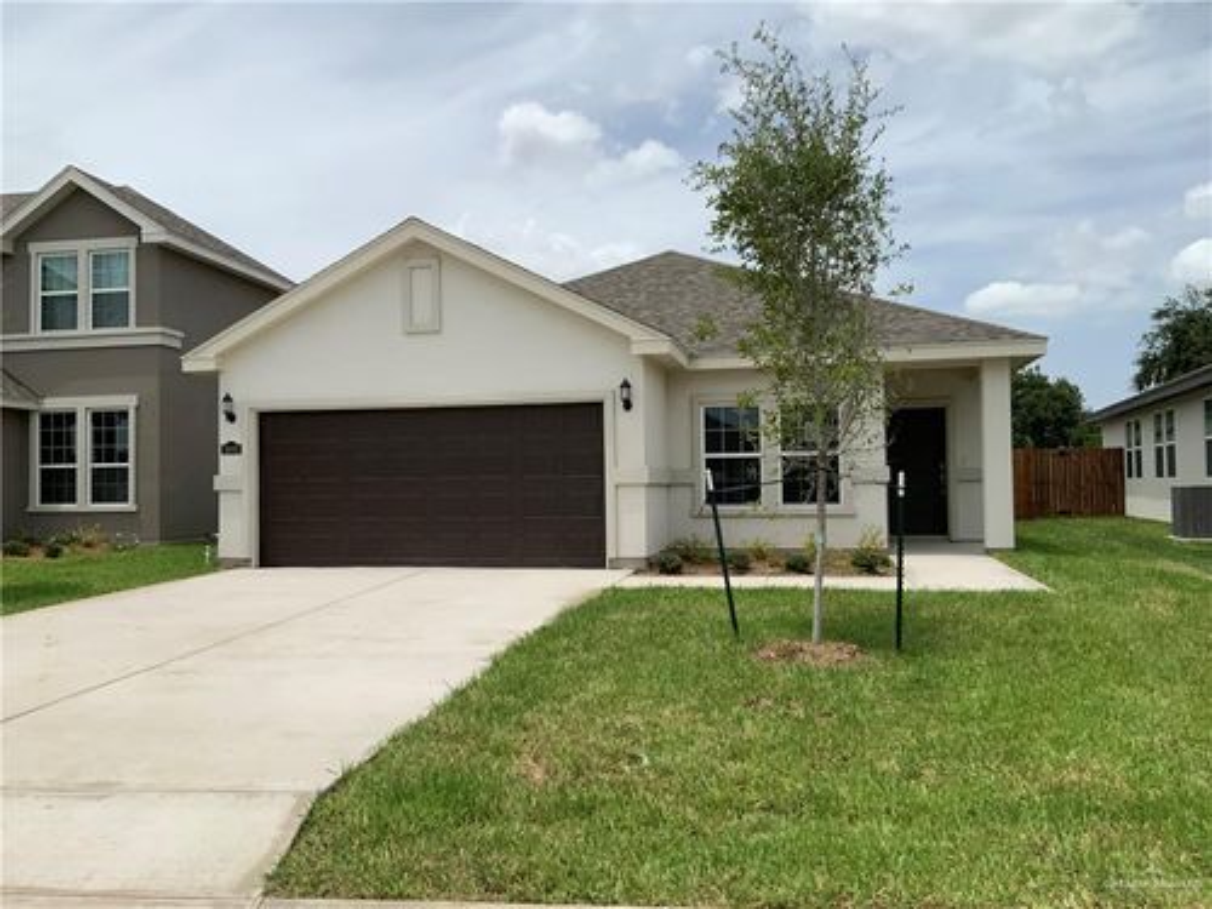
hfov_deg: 61.7
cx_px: 606
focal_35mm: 29
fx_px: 1015
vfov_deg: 48.2
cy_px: 454
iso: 20
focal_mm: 3
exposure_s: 1/3534
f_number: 1.8
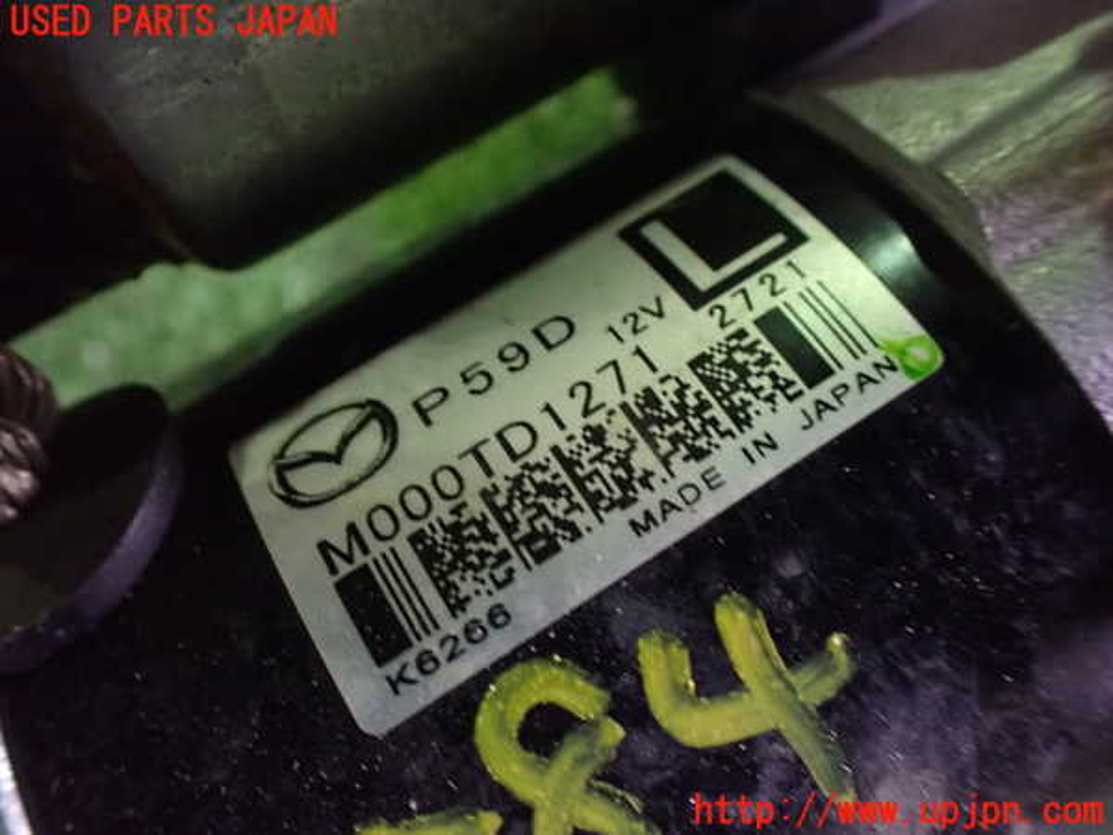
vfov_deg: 46.8
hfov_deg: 60.0
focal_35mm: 30
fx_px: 965
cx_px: 556
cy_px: 418
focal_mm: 5.4
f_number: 2.3
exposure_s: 1/30
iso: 1250
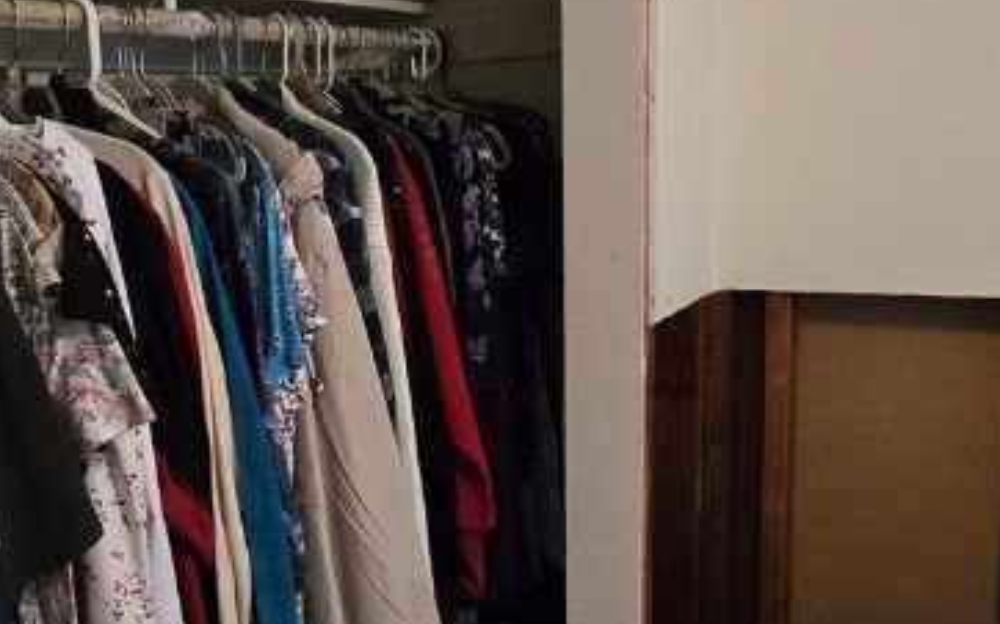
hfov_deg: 49.6
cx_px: 345
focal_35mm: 39
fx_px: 1063
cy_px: 334
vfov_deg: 32.7
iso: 1250
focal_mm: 2.2
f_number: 2.2
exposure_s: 1/60
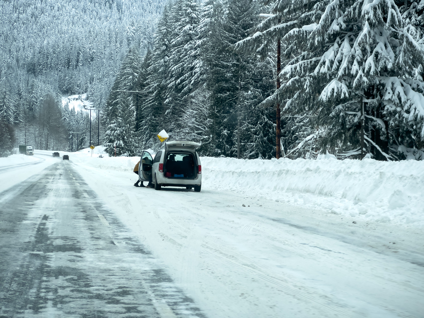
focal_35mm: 77
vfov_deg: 19.1
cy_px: 159
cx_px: 212
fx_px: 943
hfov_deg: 25.3
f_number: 2.8
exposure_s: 1/240
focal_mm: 9
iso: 32
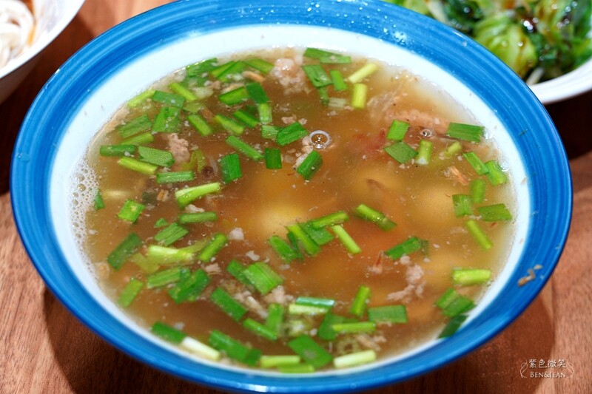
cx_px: 296
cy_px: 197
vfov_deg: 15.5
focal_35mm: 88
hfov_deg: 23.1
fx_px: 1447
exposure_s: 1/100
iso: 2000
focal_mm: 88
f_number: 8
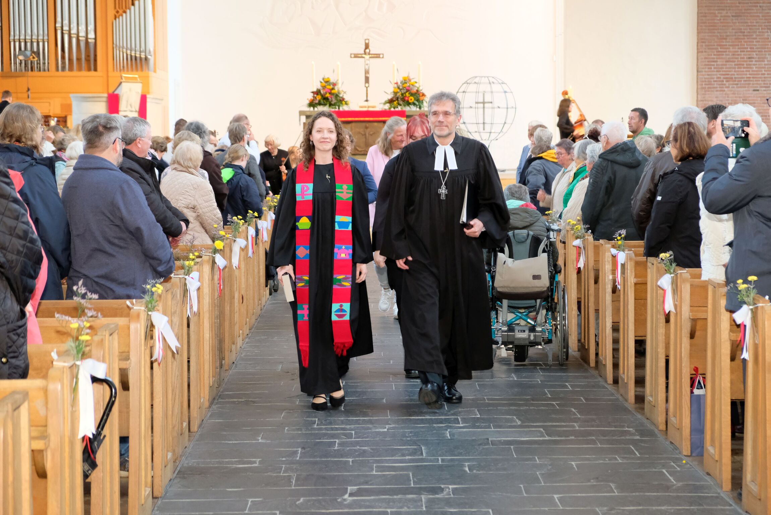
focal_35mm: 83
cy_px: 258
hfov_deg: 24.5
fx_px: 1778
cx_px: 386
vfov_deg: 16.5
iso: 3200
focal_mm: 55
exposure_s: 1/50
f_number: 4
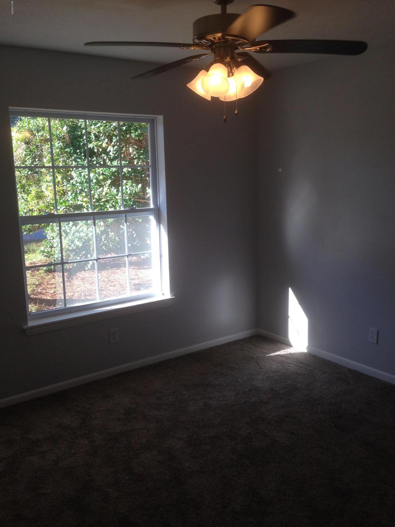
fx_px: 502
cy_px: 264
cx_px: 198
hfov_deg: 42.9
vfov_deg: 55.4
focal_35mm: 33
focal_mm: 4.12
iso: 50
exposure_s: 1/120
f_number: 2.4
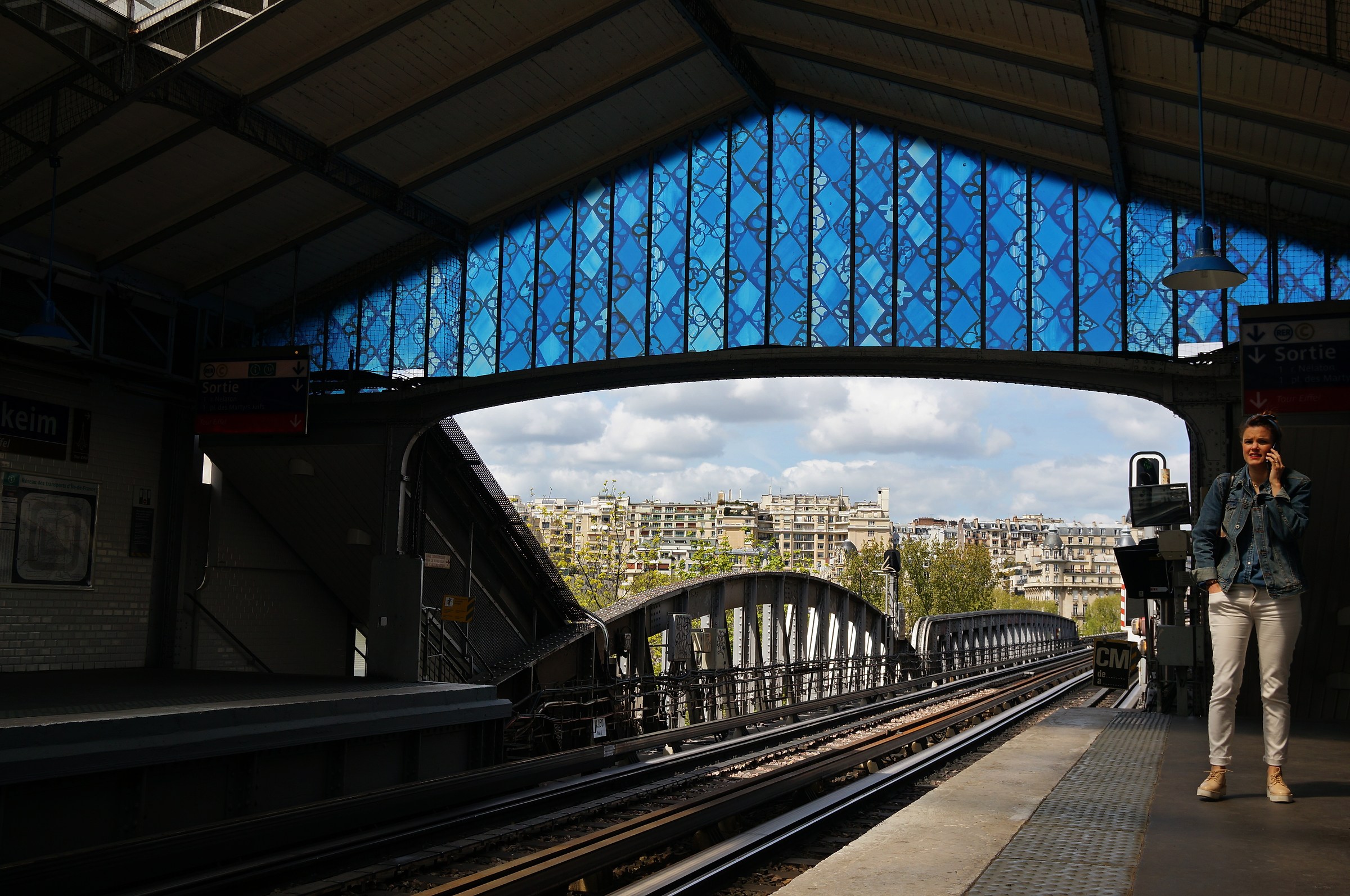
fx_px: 1348
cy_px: 448
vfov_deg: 36.8
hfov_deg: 53.2
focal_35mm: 36
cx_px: 675
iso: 100
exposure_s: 1/320
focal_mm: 24
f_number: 6.3
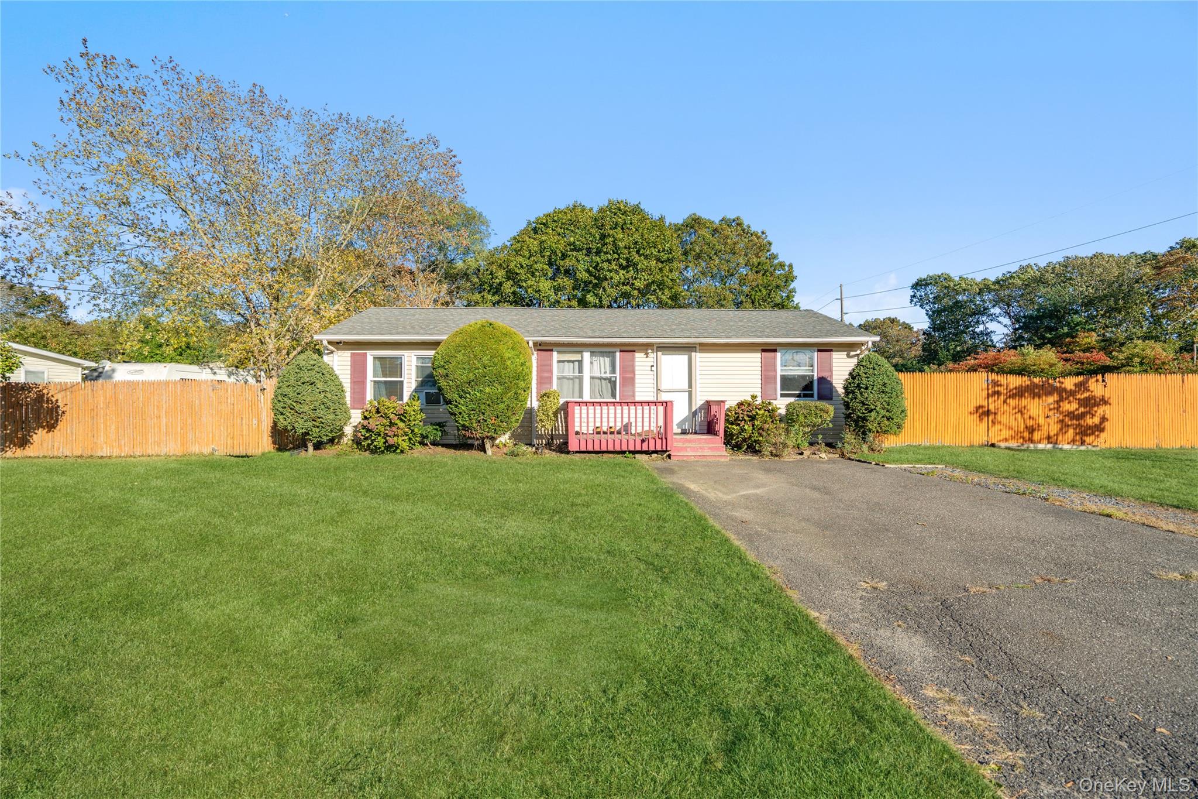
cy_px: 400
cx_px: 599
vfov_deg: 73.7
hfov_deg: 96.7
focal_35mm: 16
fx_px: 532
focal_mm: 16
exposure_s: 1/200
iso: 50
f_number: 5.6
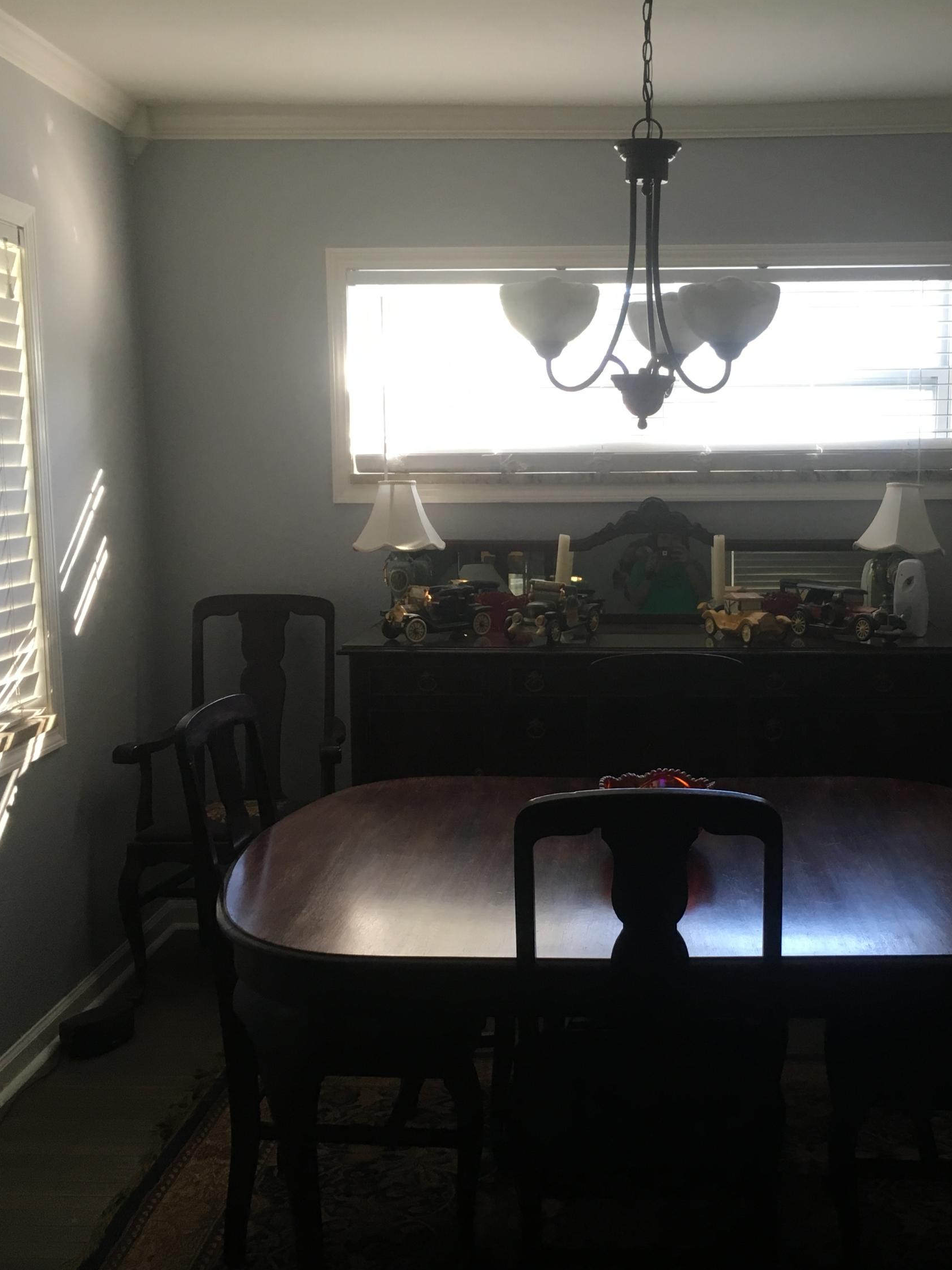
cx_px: 624
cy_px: 638
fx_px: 1430
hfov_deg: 36.5
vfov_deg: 47.9
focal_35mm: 39
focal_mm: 4.15
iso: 80
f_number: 2.2
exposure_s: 1/30
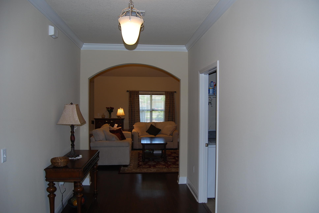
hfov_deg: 67.3
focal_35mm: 27
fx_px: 240
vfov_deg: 48.0
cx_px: 160
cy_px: 106
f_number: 3.5
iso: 200
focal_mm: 18
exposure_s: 1/60
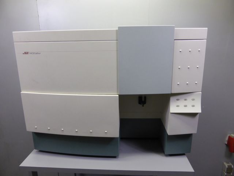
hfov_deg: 69.4
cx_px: 117
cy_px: 88
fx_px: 169
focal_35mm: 25
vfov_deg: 54.9
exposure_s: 1/60
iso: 400
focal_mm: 4.3
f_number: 3.3
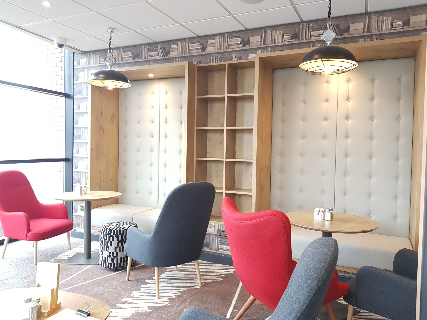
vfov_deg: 53.1
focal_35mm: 26
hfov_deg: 67.3
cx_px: 214
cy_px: 160
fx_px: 321
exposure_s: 1/50
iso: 200
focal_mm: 4.2
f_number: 1.7
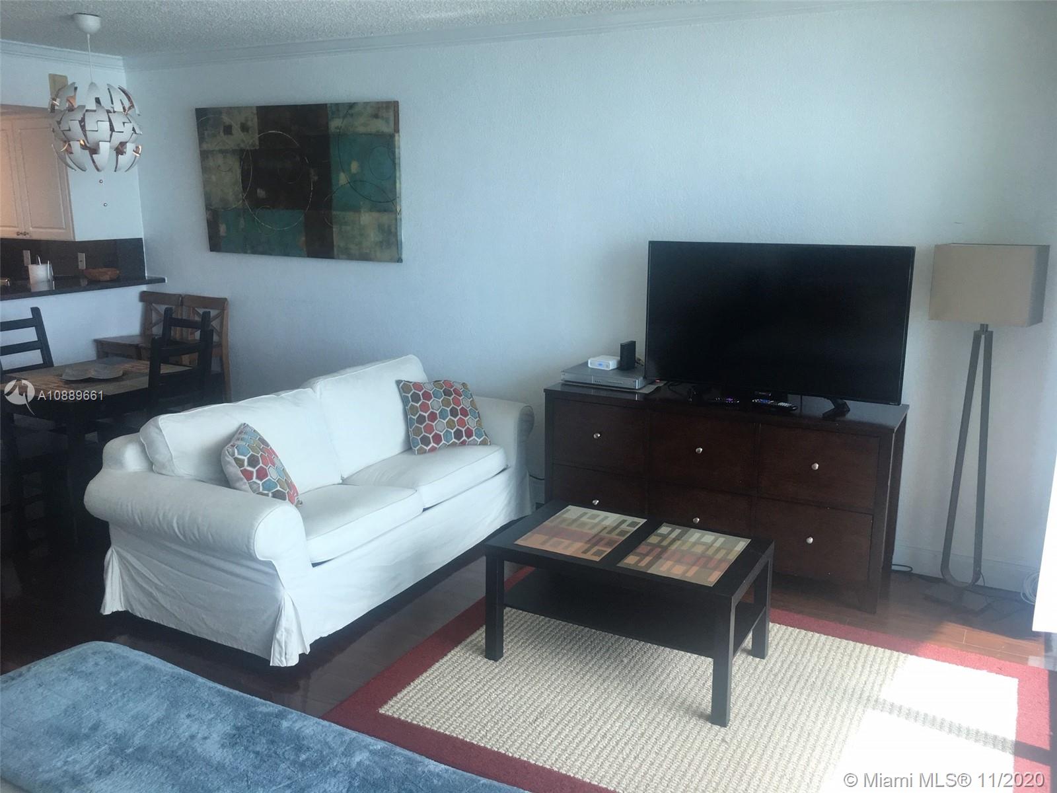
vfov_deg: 48.2
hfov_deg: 61.7
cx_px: 528
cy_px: 396
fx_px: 886
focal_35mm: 29
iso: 40
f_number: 2.2
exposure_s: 1/120
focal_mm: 4.15
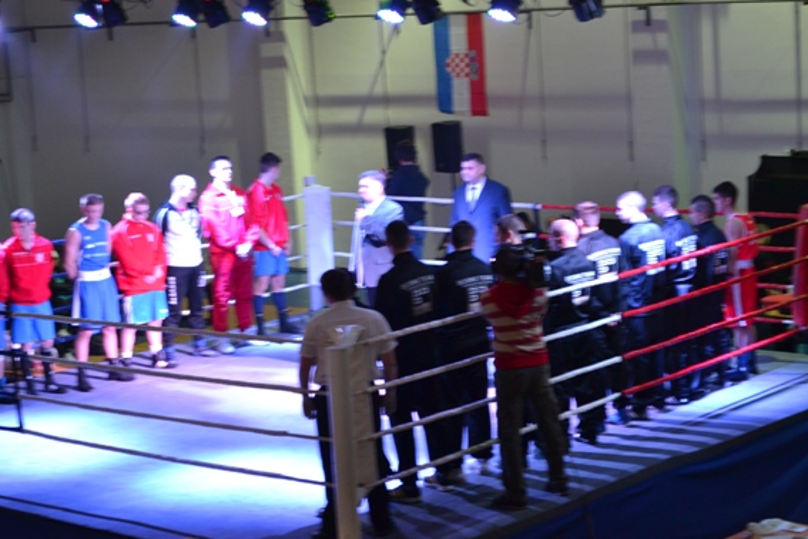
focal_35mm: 88
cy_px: 276
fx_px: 1975
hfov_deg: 23.1
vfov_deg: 15.5
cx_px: 358
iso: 640
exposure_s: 1/15
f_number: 5.6
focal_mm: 52
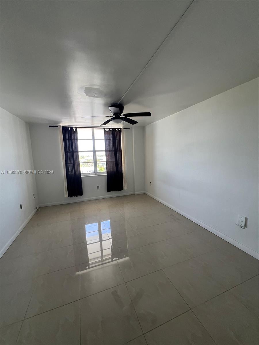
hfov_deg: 89.9
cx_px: 130
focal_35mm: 13
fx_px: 130
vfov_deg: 106.2
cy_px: 172
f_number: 1.8
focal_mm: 1.57
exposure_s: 1/99
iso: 50
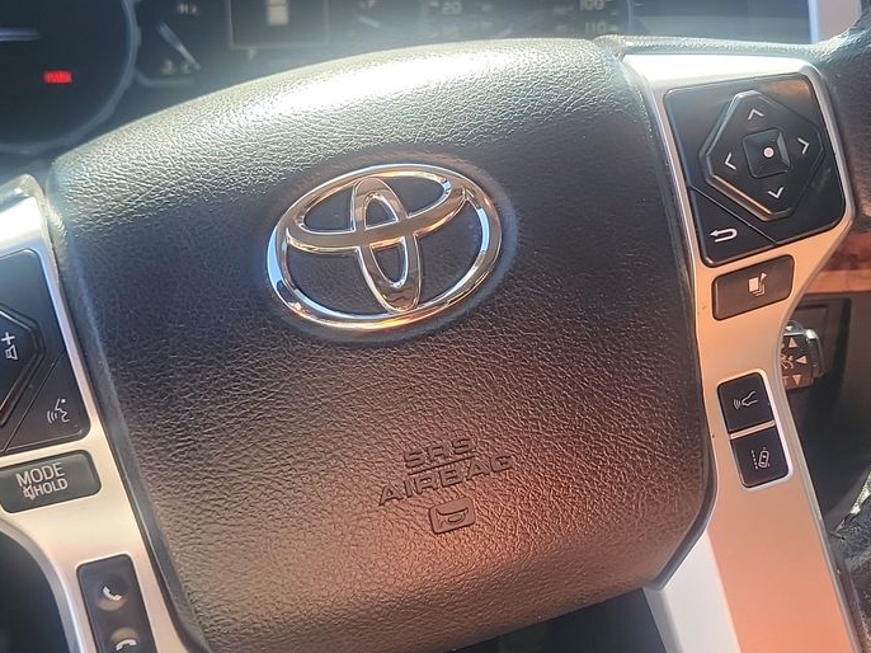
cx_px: 402
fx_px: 1409
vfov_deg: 26.0
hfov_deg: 34.3
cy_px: 267
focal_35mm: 56
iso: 72
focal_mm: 6.7
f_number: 1.8
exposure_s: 1/119
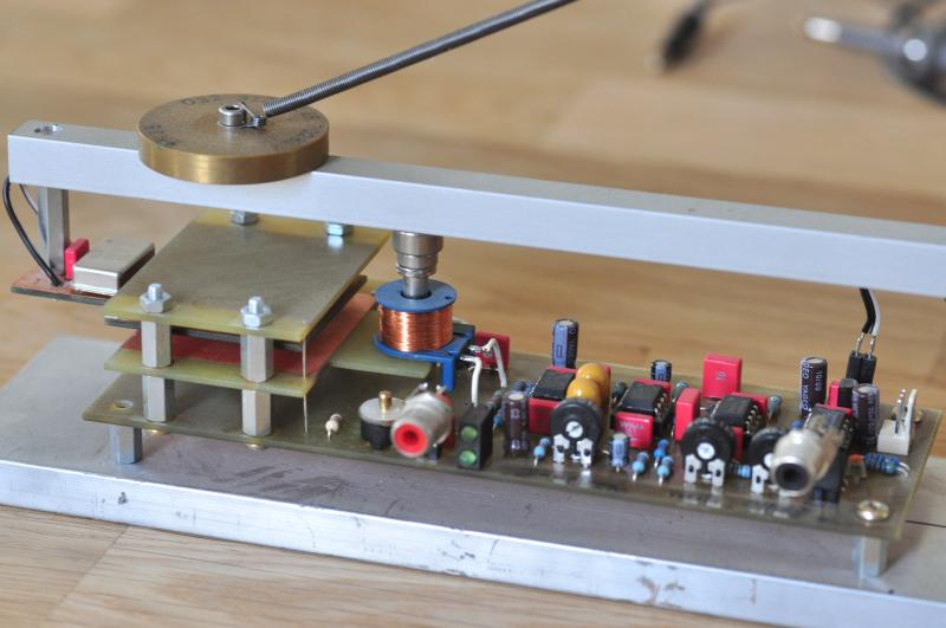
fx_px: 2755
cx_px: 473
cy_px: 314
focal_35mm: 105
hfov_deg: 19.5
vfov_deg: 13.0
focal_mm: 70
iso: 800
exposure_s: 1/60
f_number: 5
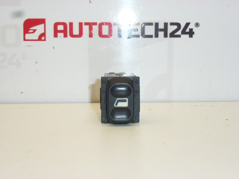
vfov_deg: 24.0
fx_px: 421
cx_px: 120
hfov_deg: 31.7
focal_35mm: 61
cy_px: 90
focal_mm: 10.9
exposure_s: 1/250
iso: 400
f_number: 4.5
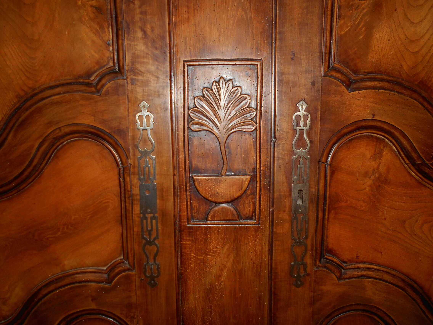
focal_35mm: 26
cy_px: 162
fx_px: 325
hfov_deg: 67.3
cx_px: 216
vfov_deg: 53.1
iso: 80
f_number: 3.2
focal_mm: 4.6
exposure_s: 1/25
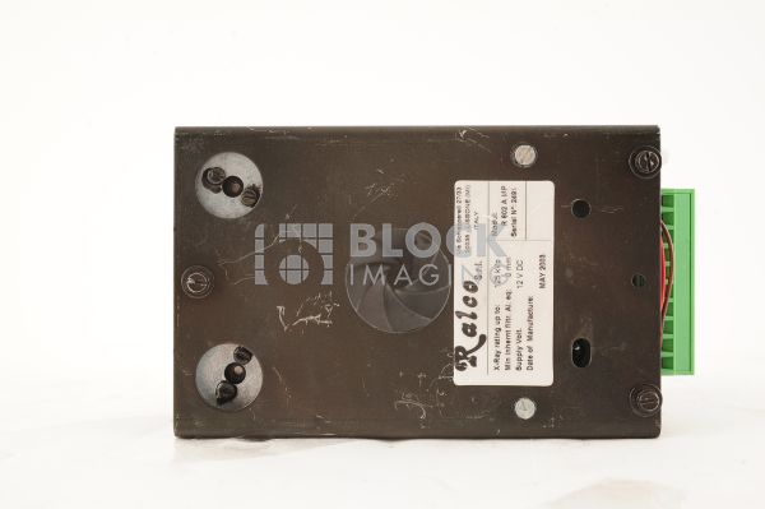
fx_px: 1062
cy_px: 254
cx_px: 382
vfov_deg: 26.9
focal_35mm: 50
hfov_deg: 39.6
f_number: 10
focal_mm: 50
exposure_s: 1/200
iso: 1600
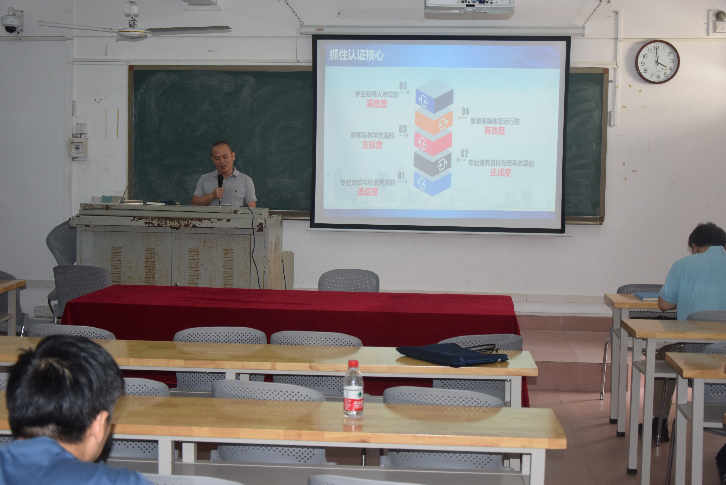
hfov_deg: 37.8
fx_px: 1059
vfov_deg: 25.8
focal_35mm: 52
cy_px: 242
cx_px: 363
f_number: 5.6
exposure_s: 1/125
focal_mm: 35
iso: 800
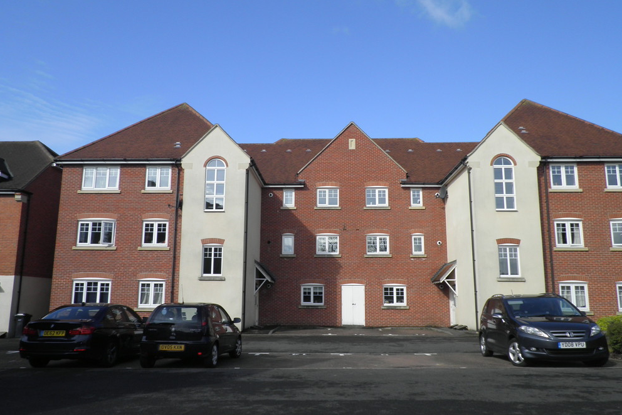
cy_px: 208
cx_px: 303
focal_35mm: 29
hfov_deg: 63.7
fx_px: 501
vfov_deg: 44.9
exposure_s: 1/80
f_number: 8.8
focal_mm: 5
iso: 64
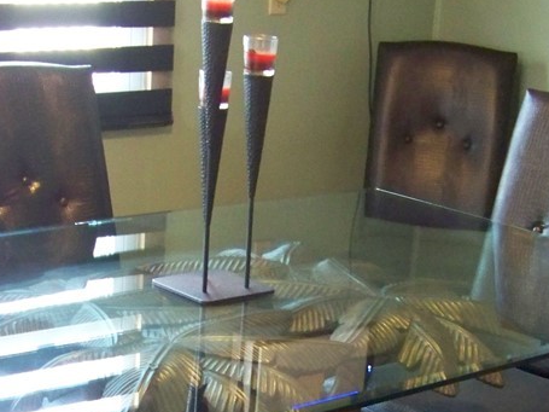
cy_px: 353
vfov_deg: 18.0
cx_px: 174
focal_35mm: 81
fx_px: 1284
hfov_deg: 24.0
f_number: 2.8
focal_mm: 5.85
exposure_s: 1/13
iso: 400
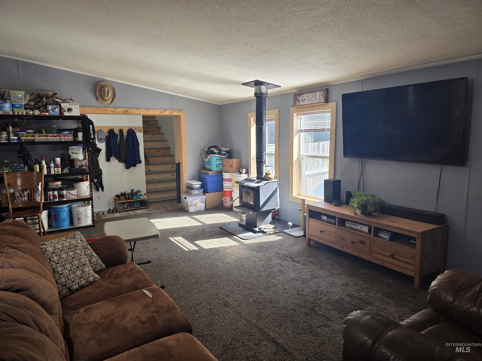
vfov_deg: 58.9
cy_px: 180
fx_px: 320
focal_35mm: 23
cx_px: 241
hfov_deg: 73.9
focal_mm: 6.3
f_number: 1.7
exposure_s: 1/120
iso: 125
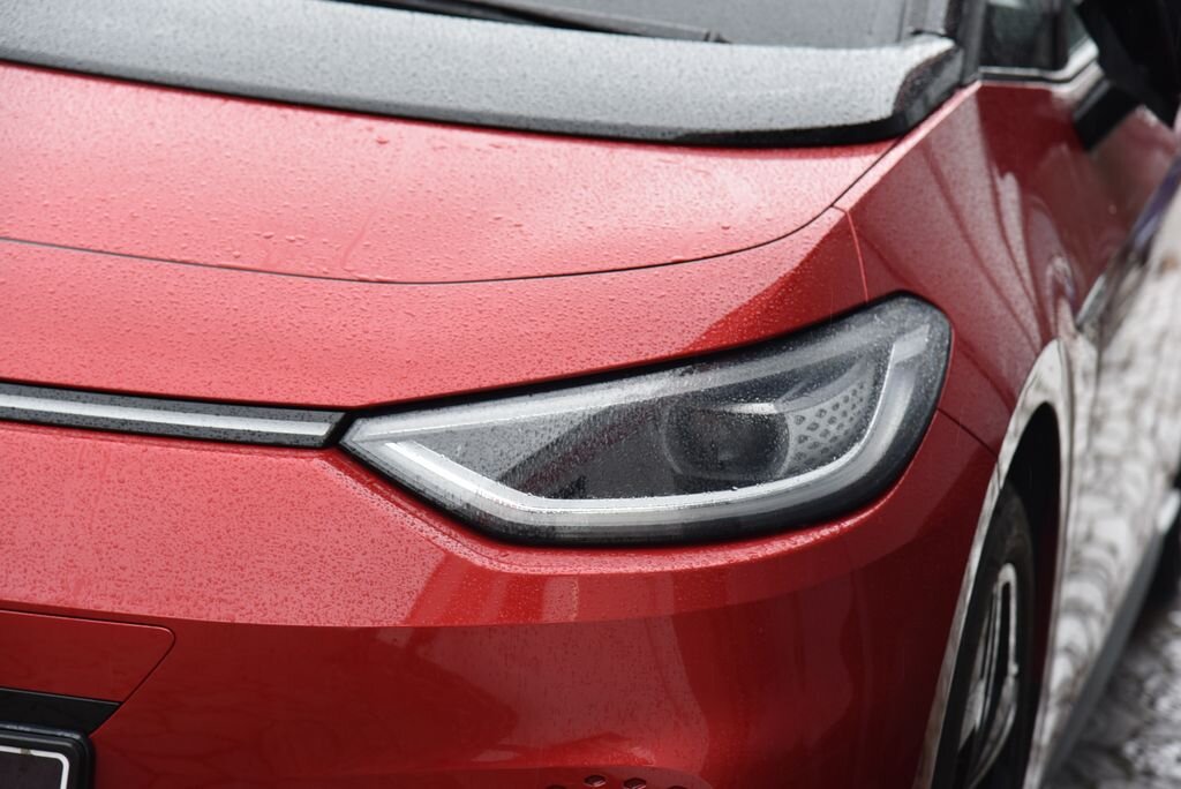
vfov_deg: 11.4
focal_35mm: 120
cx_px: 590
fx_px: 3939
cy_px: 394
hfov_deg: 17.1
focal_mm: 120
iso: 500
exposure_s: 1/125
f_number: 5.6
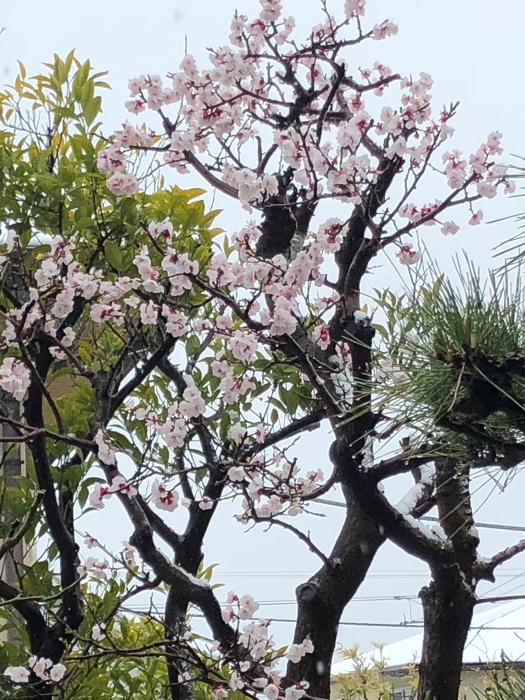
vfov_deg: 63.4
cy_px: 350
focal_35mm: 28
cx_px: 262
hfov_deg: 49.7
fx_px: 566
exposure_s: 1/1012
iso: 20
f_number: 1.8
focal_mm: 3.99
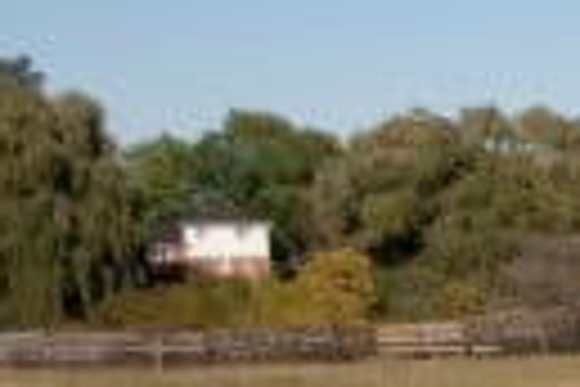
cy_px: 513
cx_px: 1596
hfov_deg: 9.7
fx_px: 2819
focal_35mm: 175
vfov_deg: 7.7
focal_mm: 20
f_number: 22
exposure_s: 1/60
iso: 200
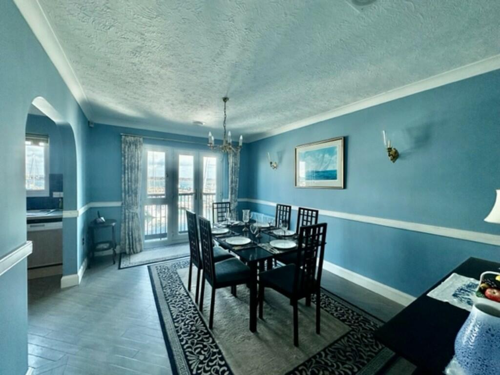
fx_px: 202
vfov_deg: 85.7
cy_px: 188
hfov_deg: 102.1
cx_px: 250
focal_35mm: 14
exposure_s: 1/246
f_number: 2.2
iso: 40
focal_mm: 2.22
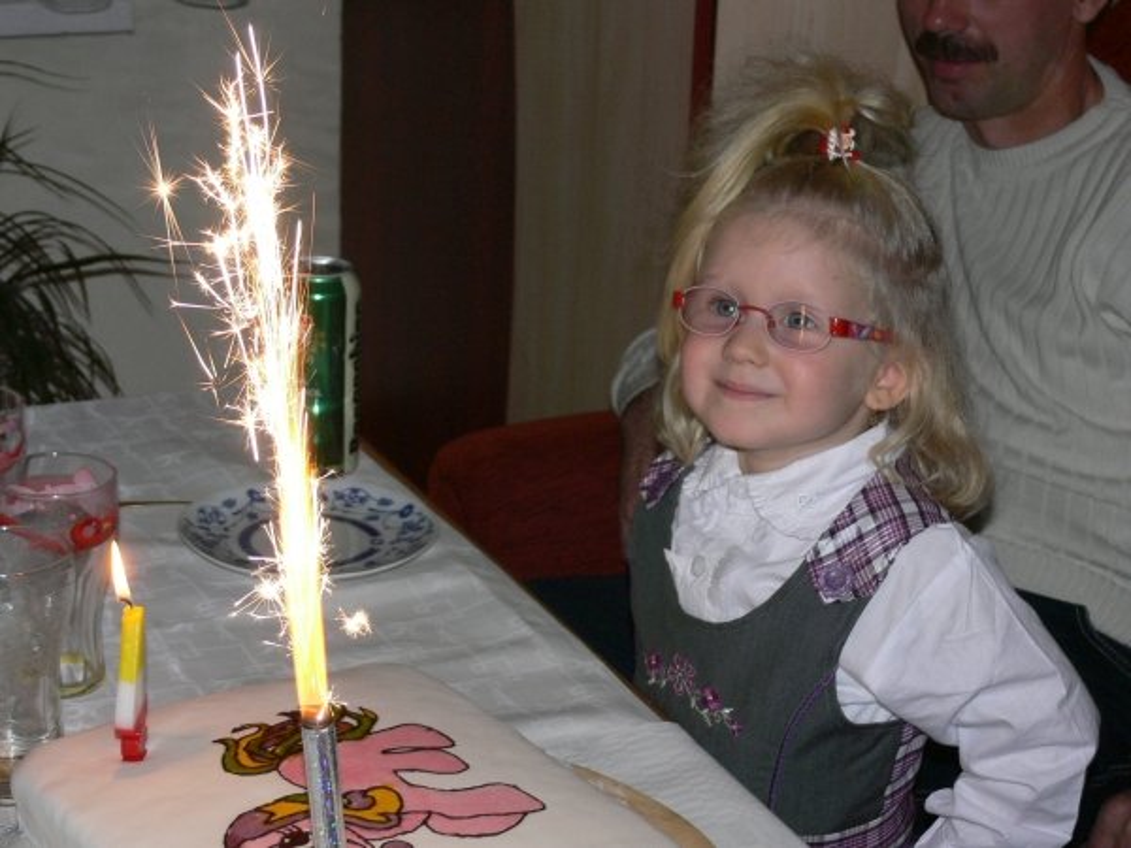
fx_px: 2581
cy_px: 424
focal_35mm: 79
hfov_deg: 24.7
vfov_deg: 18.7
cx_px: 566
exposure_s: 1/30
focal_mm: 13.7
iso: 100
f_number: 3.2
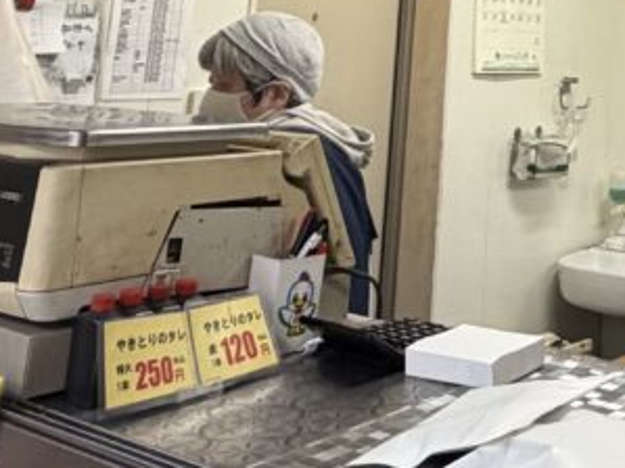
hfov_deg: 30.5
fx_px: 1083
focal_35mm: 60
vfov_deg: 21.3
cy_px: -196
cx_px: 587
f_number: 2.2
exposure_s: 1/121
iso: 200
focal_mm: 2.22
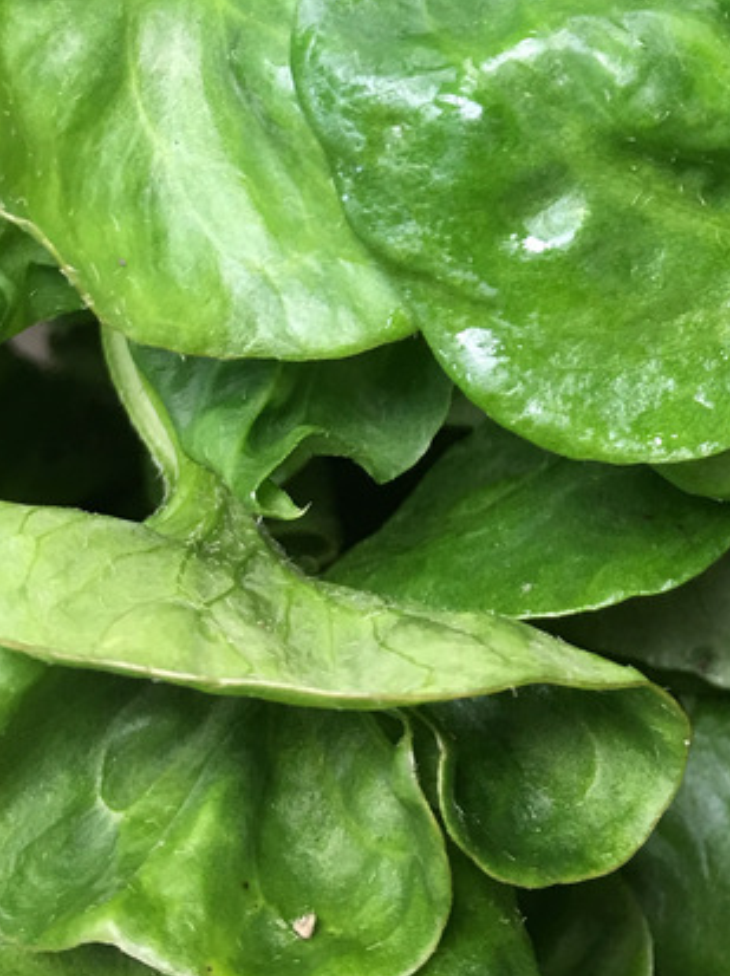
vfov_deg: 24.5
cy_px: -58
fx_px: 2112
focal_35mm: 75
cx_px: 567
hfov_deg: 19.4
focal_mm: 4.15
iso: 25
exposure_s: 1/30
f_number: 2.2
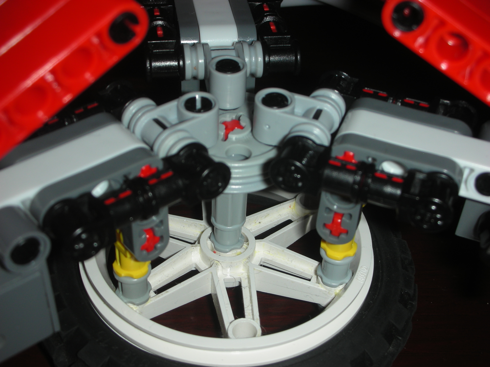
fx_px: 863
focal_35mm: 61
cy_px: 184
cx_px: 245
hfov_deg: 31.7
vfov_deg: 24.0
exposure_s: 1/120
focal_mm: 10.1
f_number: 11.3
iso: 50
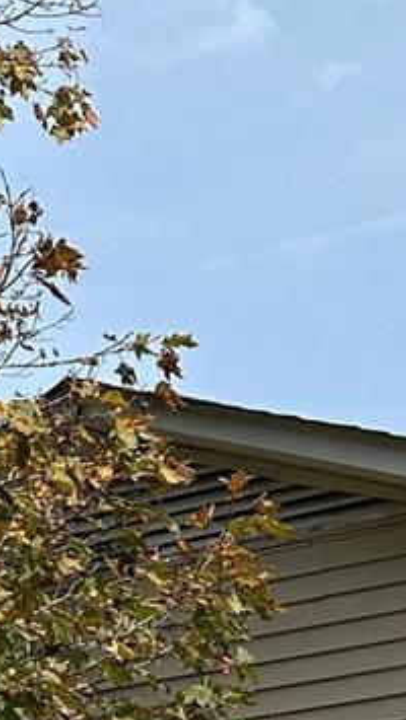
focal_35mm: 113
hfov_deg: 10.2
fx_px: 2160
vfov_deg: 16.2
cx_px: 686
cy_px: 1259
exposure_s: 1/4348
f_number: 1.78
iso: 80
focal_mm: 6.86
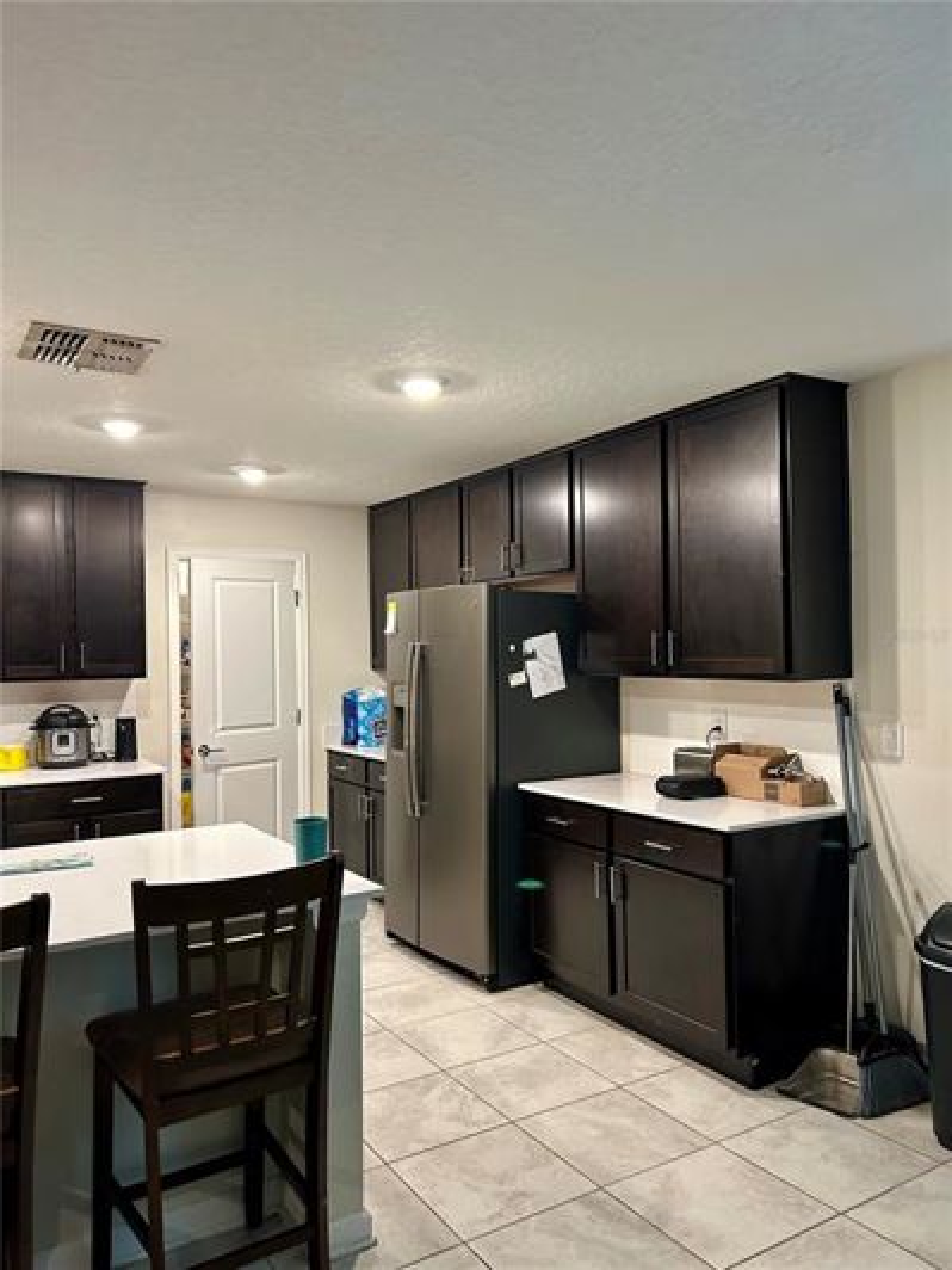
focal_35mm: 26
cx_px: 476
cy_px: 635
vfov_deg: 67.3
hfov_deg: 53.1
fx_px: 953
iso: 250
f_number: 1.5
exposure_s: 1/60
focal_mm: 5.7
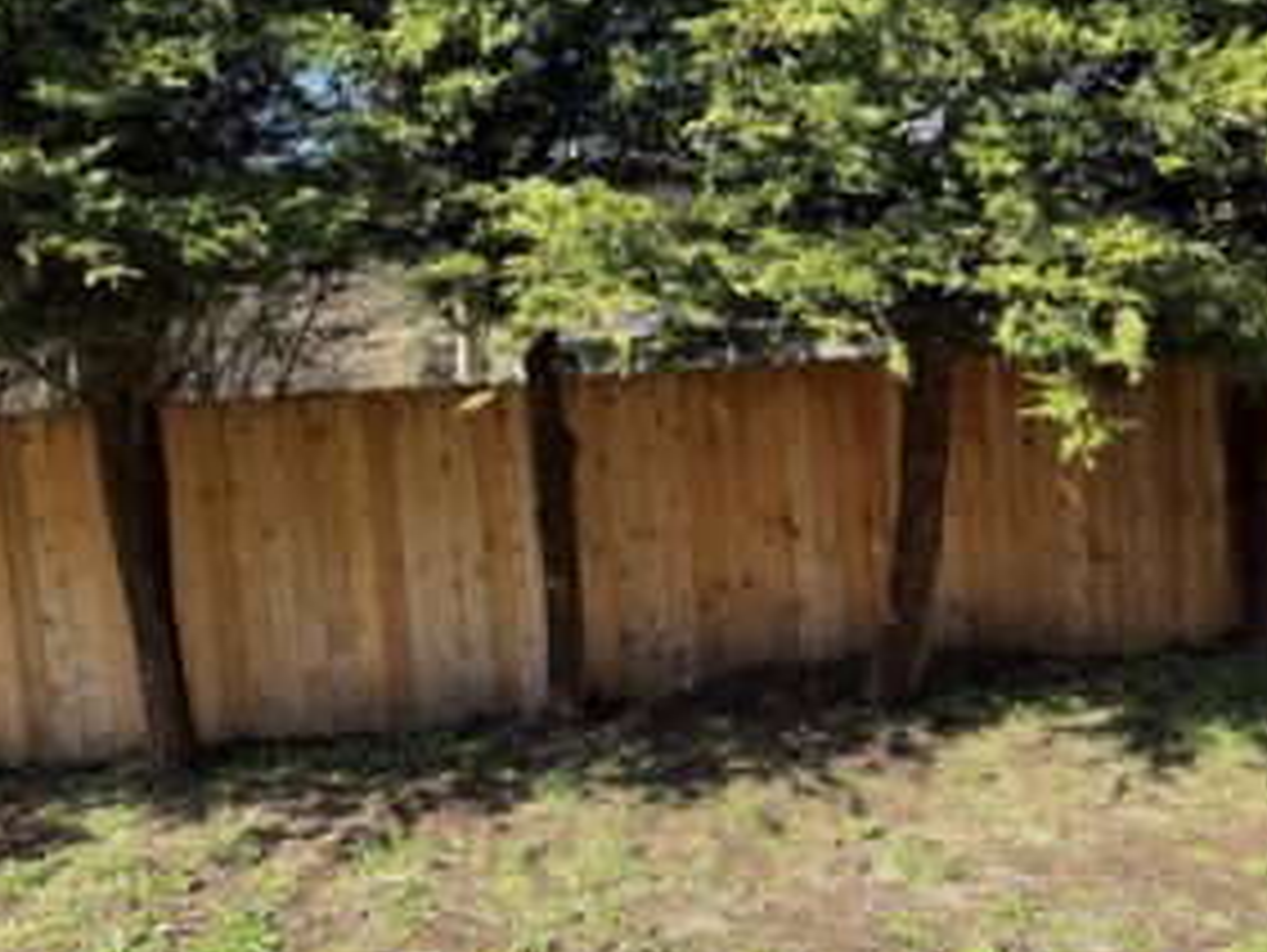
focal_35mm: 34
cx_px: 656
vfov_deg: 41.9
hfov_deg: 53.9
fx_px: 1246
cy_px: 472
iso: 100
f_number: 1.78
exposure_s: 1/1018
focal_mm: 6.76
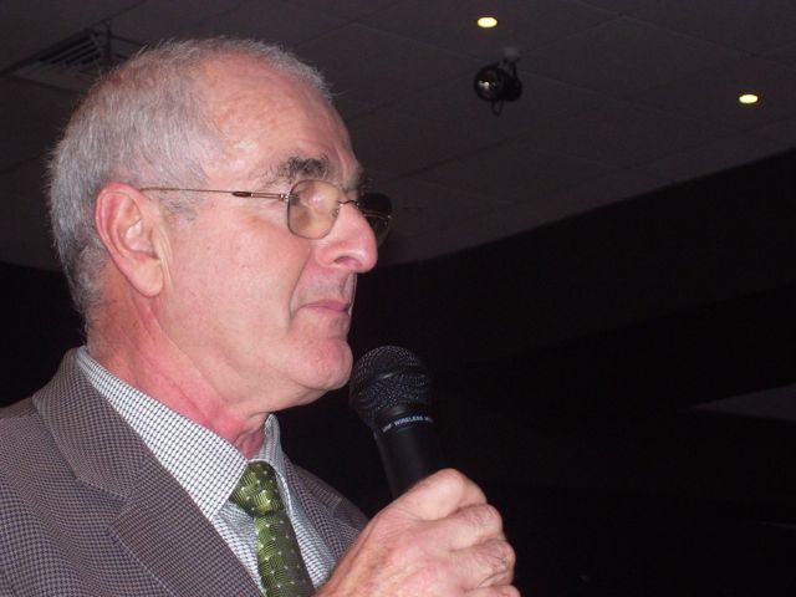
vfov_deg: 13.7
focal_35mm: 108
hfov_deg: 18.2
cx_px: 398
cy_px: 298
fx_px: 2483
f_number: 4.6
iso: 200
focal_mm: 18
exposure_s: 1/90
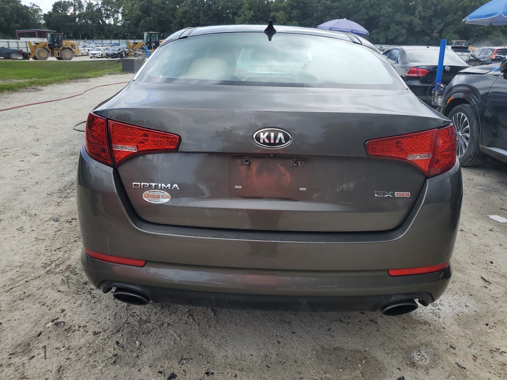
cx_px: 259
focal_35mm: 28
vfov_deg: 49.7
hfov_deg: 63.4
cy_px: 177
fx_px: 410
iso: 50
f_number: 1.5
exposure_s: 1/1111
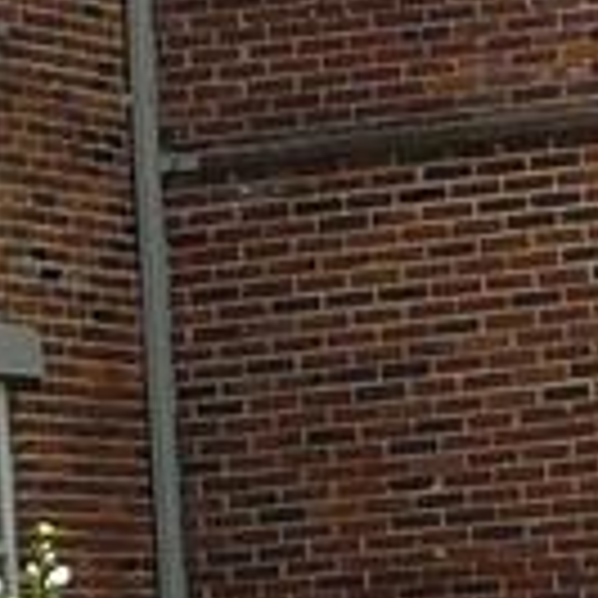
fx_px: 8131
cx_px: 926
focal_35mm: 416
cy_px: -121
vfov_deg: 4.2
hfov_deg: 4.2
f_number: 4.1
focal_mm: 7.6
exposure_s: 1/400
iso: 100
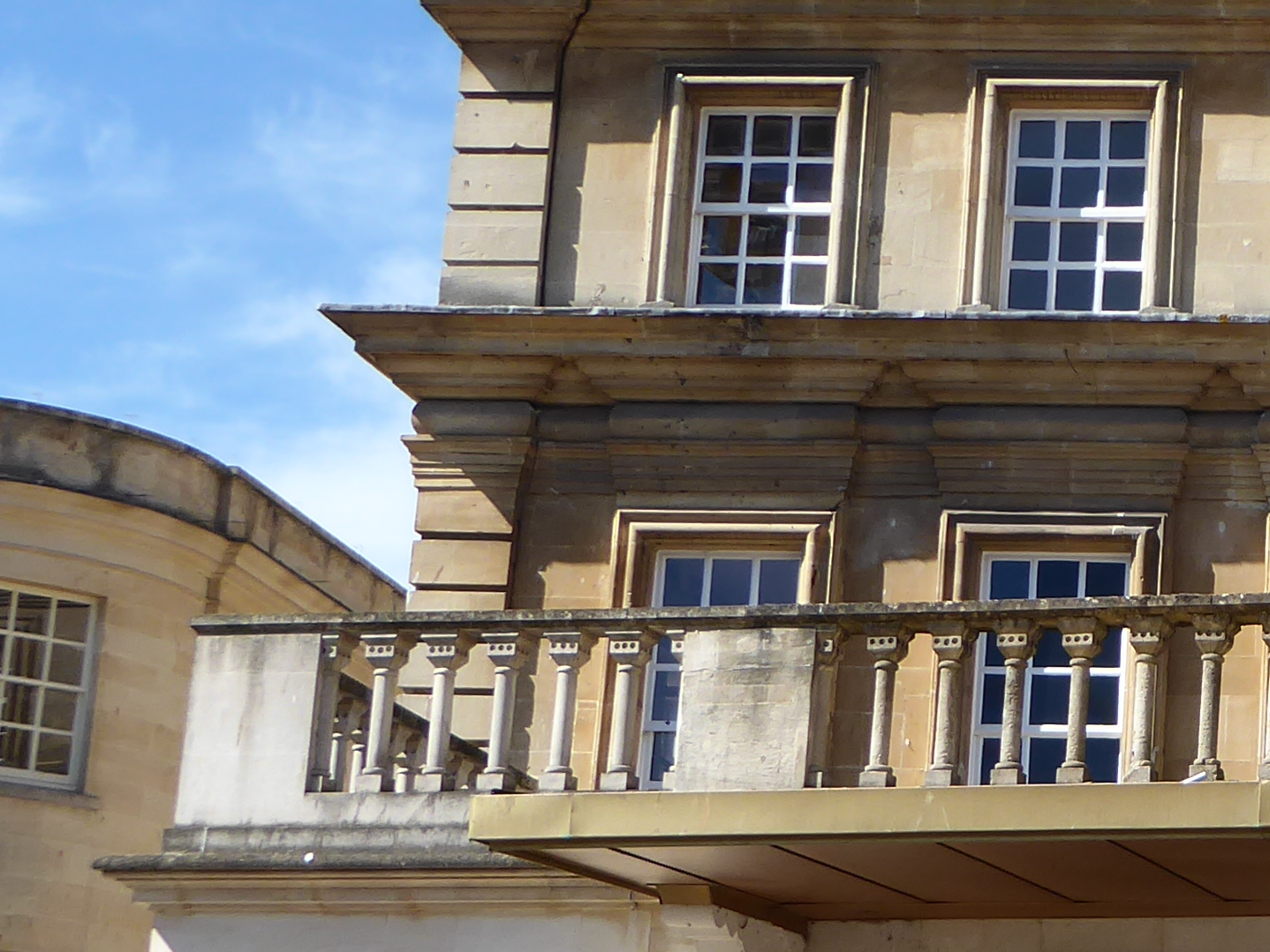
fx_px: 3266
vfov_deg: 16.5
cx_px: 1544
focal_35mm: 89
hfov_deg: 20.5
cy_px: 728
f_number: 3.5
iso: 80
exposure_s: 1/500
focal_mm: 5.4
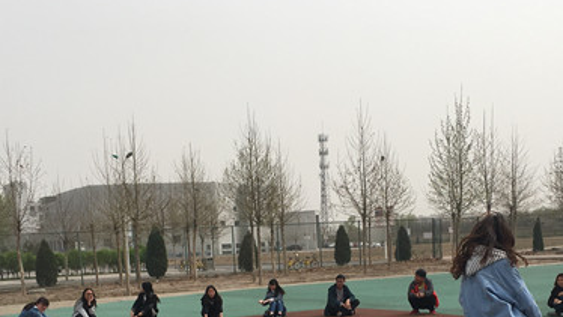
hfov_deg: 38.4
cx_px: 313
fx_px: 807
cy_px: 331
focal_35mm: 54
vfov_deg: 21.4
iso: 25
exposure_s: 1/2262
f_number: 2.2
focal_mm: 4.15
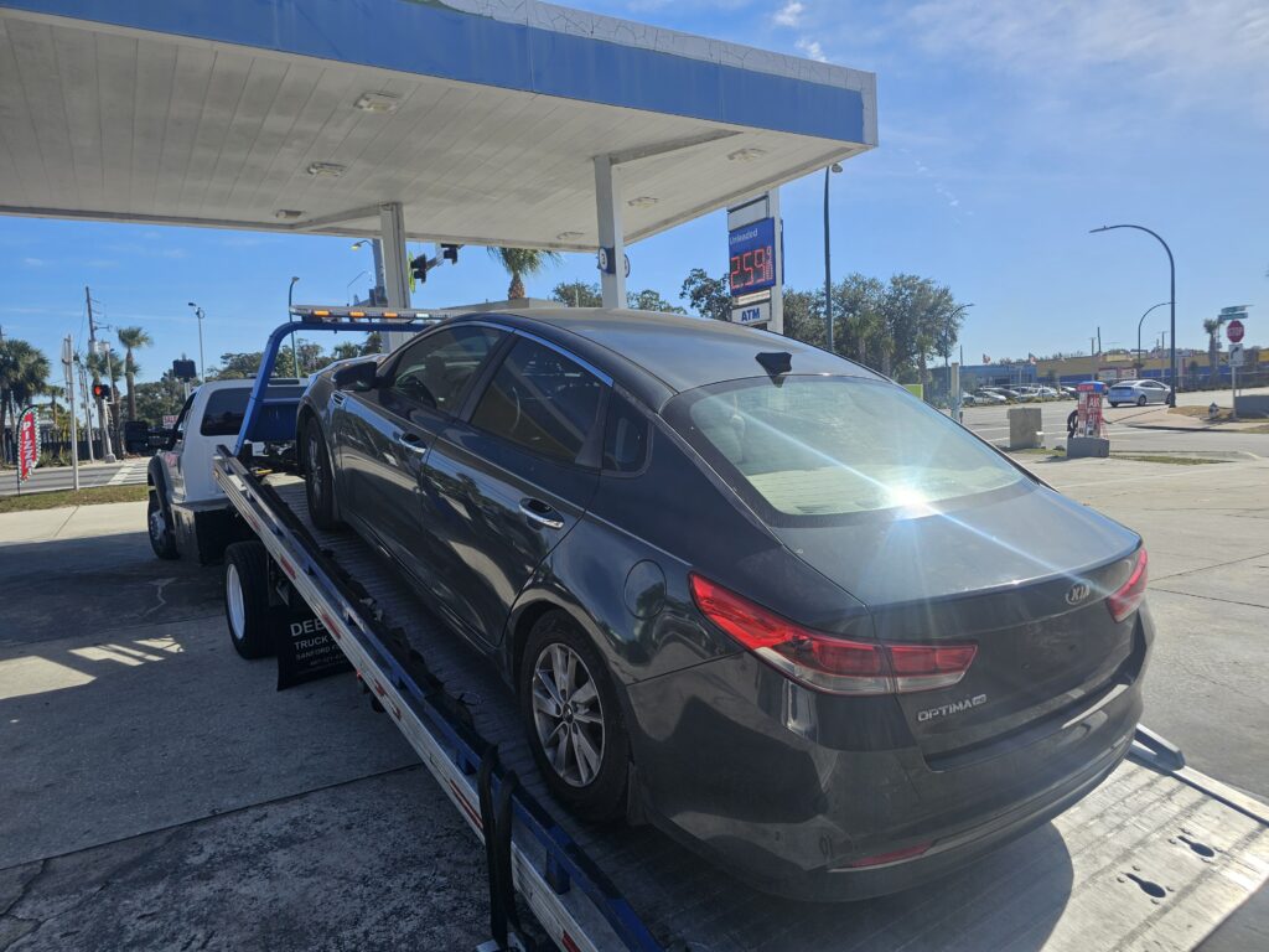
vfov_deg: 58.9
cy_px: 476
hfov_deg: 73.9
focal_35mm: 23
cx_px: 634
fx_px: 843
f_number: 1.7
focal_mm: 6.3
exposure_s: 1/919
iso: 10
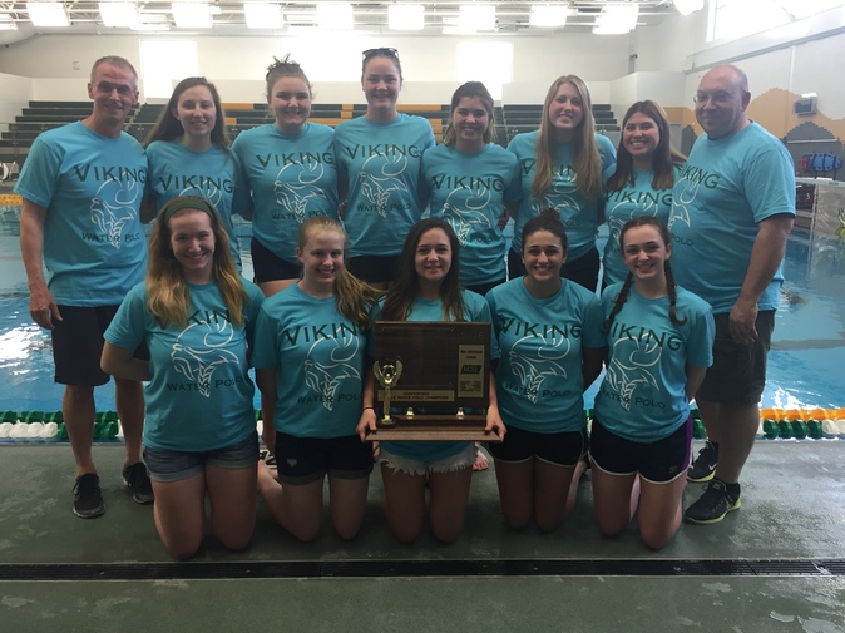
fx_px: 756
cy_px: 300
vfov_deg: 45.4
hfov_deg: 58.4
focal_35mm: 31
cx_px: 436
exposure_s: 1/30
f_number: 2.2
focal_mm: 4.15
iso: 40
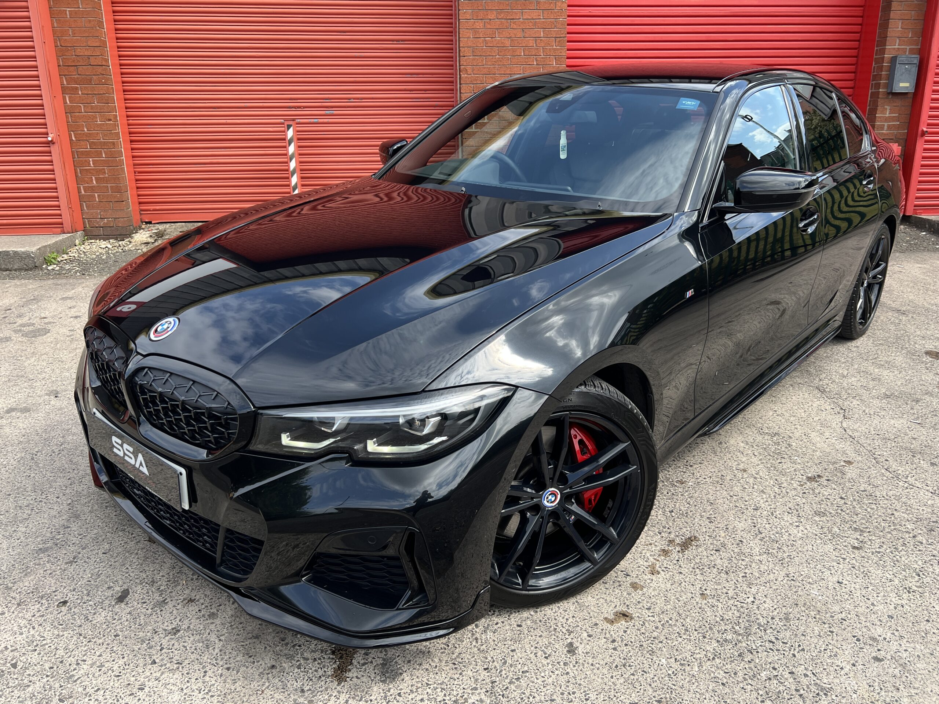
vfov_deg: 53.1
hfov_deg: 67.3
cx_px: 470
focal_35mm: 26
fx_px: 705
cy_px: 352
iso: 50
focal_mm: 5.7
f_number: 1.5
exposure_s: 1/957
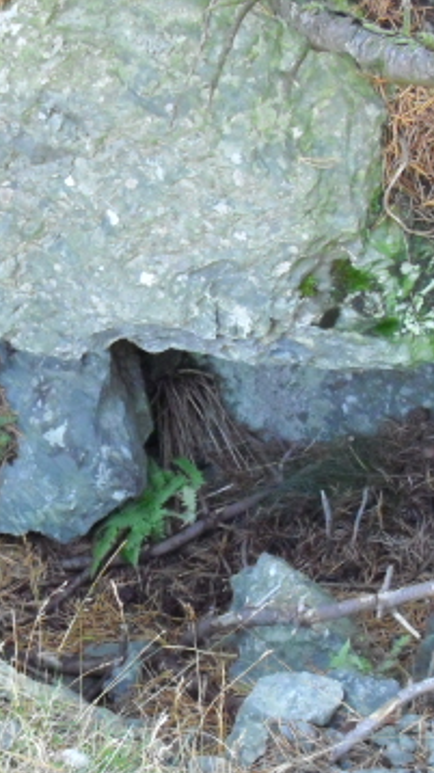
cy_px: 469
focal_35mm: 74
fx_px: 1516
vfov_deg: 28.5
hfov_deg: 16.2
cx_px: 106
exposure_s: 1/100
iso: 400
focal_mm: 6.2
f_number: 2.8
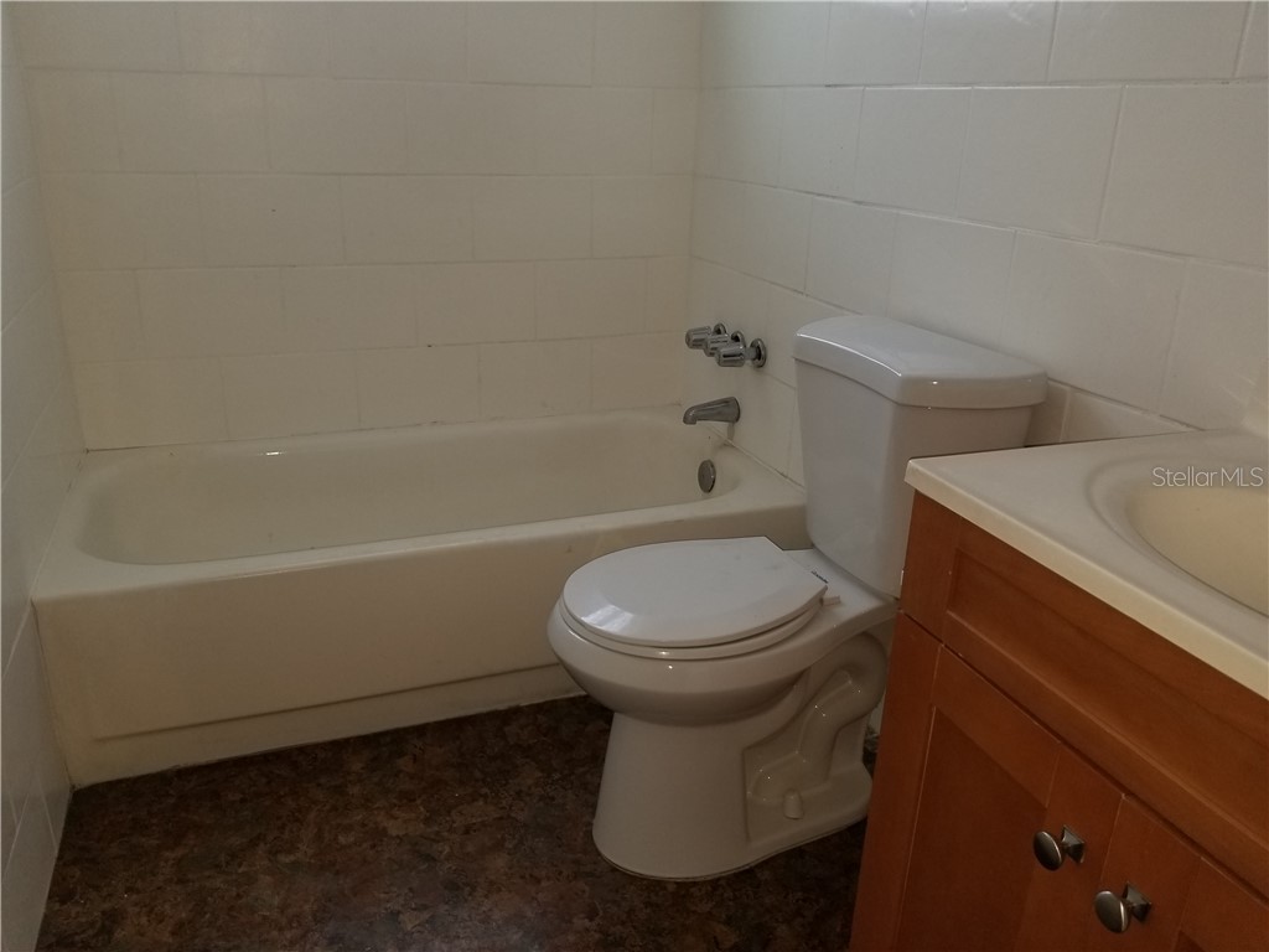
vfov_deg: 53.1
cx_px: 634
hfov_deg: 67.3
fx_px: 953
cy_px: 476
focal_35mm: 26
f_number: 1.7
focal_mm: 4.3
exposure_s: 1/60
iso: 80
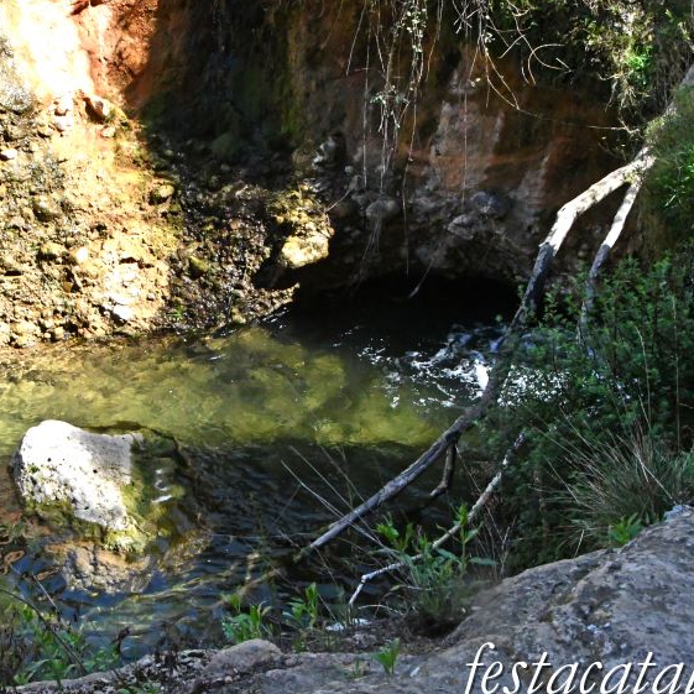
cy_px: 294
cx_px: 202
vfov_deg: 27.7
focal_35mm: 62
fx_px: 1406
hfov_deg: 27.5
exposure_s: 1/1000
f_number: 18
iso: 6400
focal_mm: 27
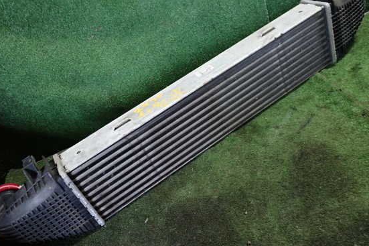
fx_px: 348
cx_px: 184
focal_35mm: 34
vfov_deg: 38.9
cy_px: 118
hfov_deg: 55.8
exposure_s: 1/30
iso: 200
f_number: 2.3
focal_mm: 5.4
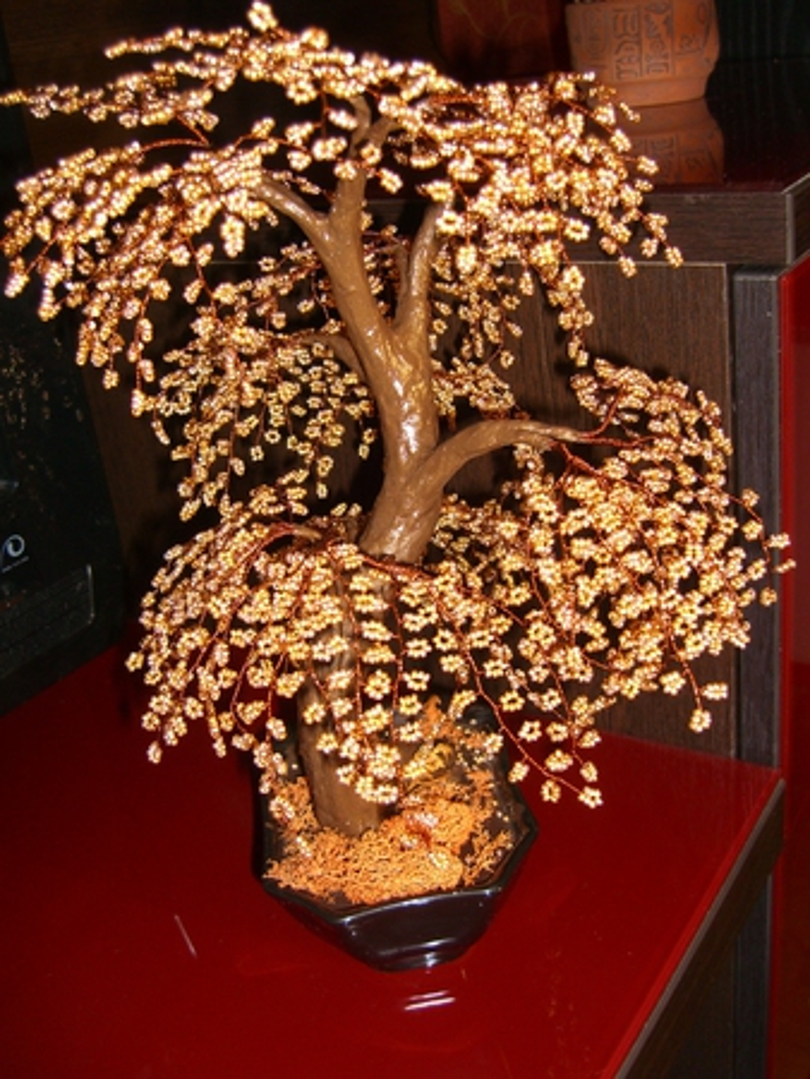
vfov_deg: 49.0
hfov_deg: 37.8
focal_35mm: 38
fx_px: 1184
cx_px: 405
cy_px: 540
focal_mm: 7.9
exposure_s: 1/60
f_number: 2.8
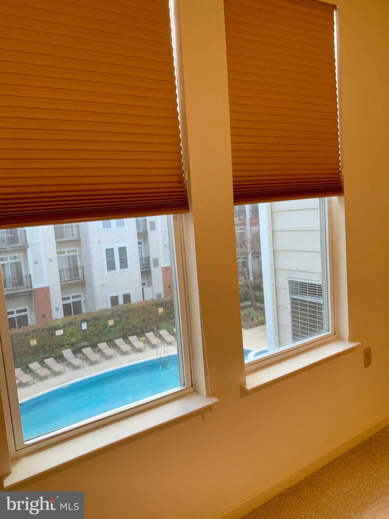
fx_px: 390
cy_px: 260
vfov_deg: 67.3
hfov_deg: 53.1
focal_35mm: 26
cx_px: 194
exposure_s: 1/120
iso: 64
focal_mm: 4.25
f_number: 1.8
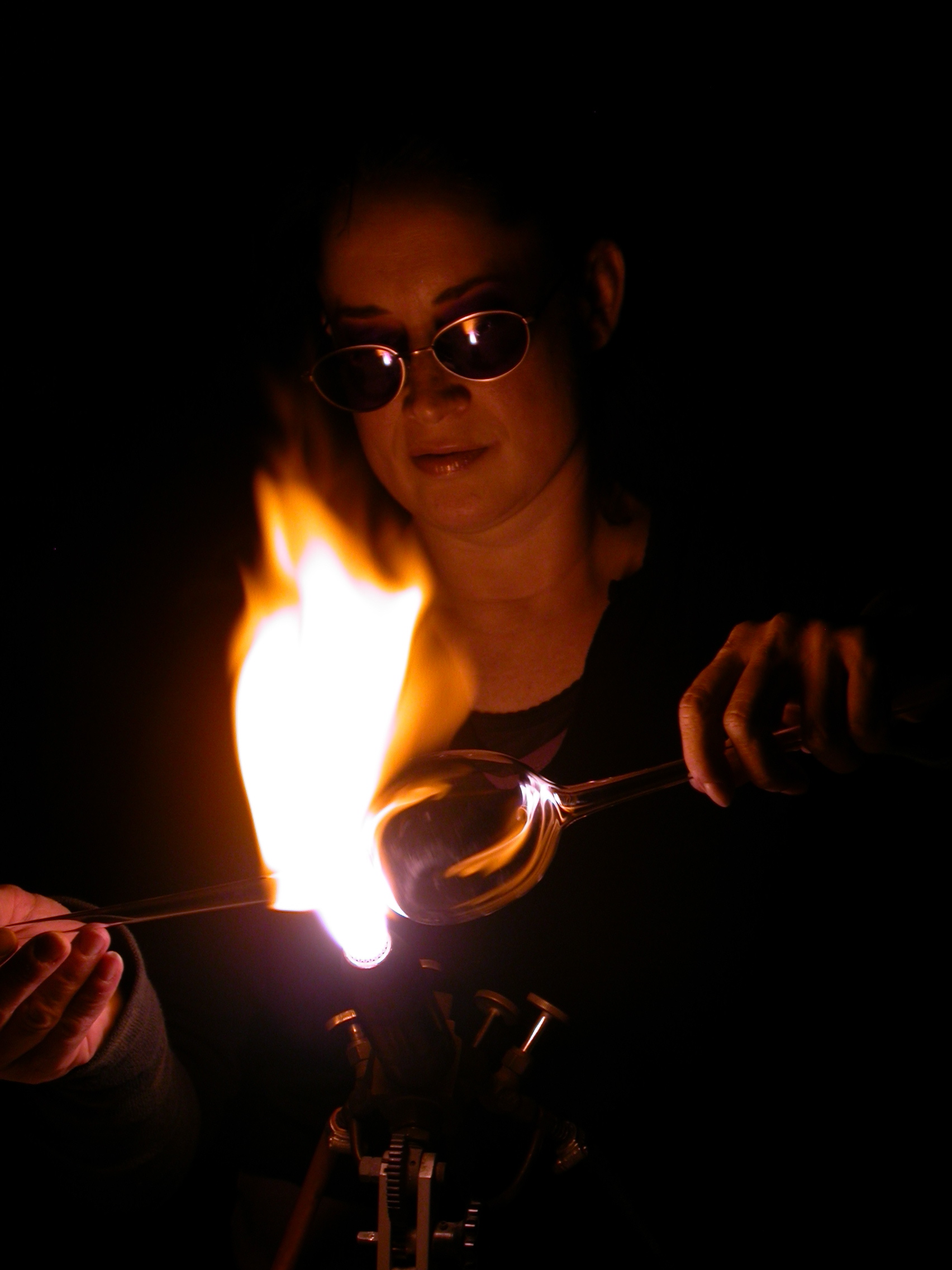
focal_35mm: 76
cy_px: 635
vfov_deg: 25.7
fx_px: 2787
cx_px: 476
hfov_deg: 19.4
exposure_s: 1/61.3
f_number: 3.4
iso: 100
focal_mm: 15.7
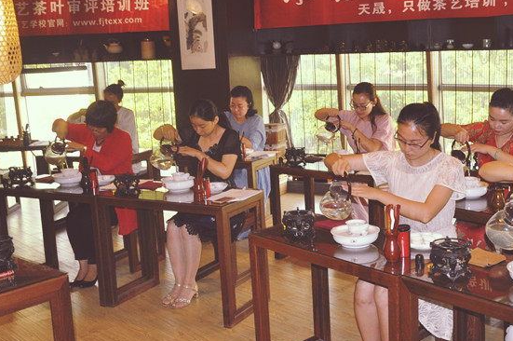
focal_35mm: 46
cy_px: 153
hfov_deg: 42.5
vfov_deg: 29.3
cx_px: 337
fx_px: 651
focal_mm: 21
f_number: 3.8
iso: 800
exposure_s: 1/60
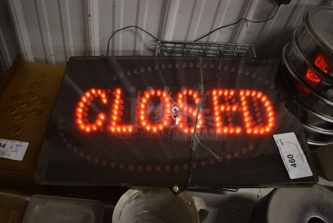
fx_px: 250
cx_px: 166
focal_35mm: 27
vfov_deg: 48.0
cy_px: 112
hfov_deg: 67.3
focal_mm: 18
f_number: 3.5
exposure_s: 1/125
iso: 900
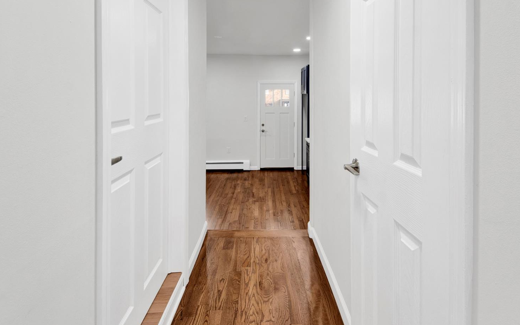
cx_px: 279
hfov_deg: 94.2
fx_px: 241
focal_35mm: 17
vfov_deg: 67.7
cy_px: 141
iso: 100
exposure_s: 1/6
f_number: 9
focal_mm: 8
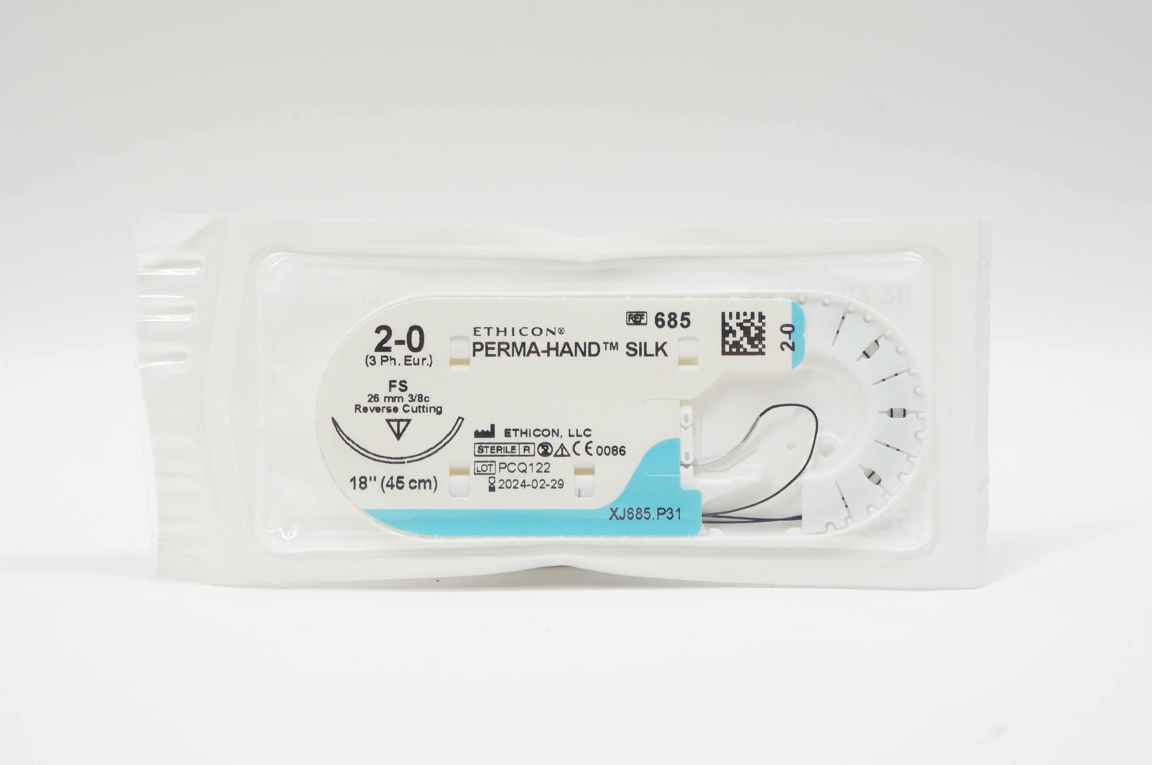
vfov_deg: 21.5
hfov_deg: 31.9
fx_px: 2014
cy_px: 382
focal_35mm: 63
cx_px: 576
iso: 400
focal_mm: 42
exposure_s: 1/40
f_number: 7.1
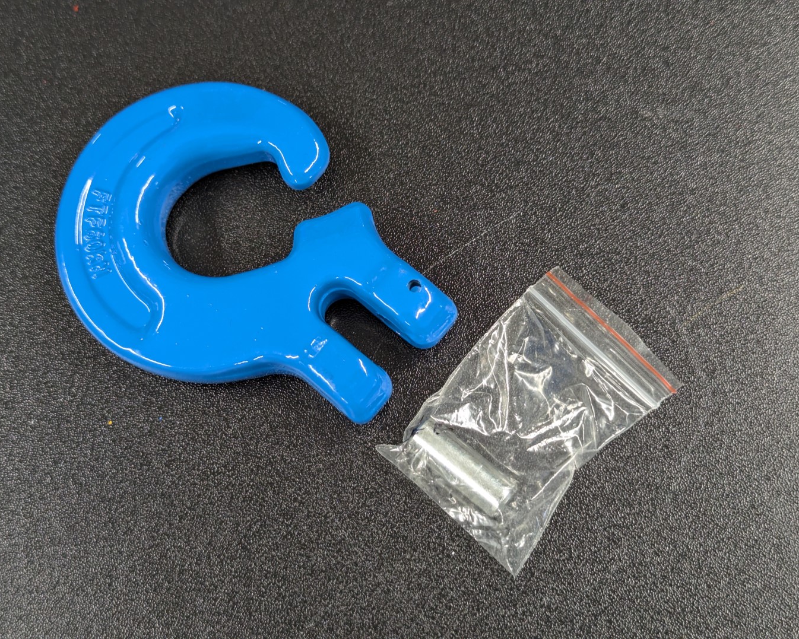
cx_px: 382
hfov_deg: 37.3
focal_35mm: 50
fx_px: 1182
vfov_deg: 30.3
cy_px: 320
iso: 183
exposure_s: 1/53.8
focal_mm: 6.81
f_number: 1.85
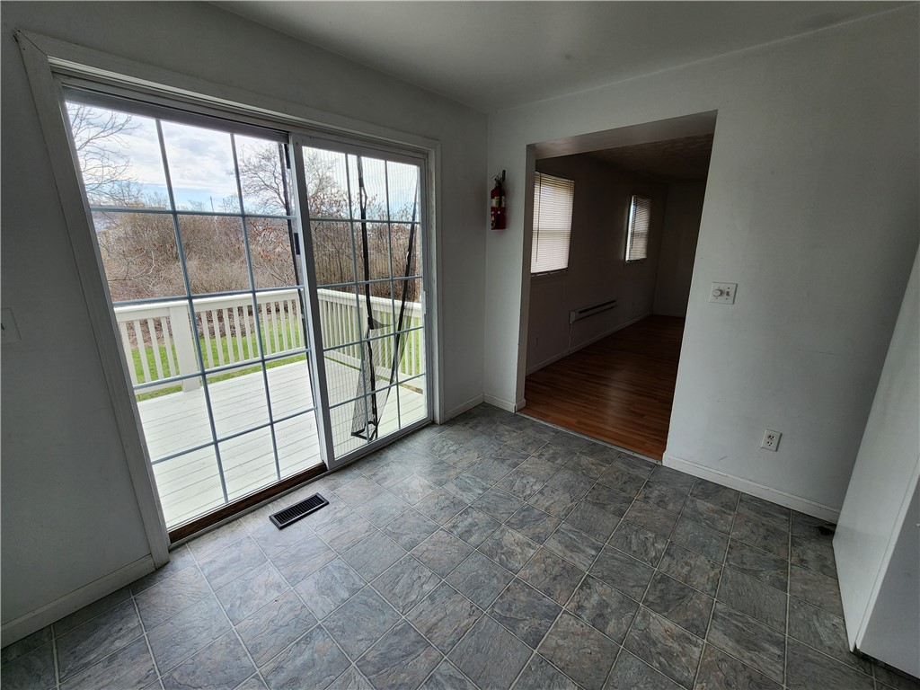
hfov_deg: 106.2
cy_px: 345
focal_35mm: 13
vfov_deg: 89.9
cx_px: 460
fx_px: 346
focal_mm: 2.2
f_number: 2.2
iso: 50
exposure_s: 1/241
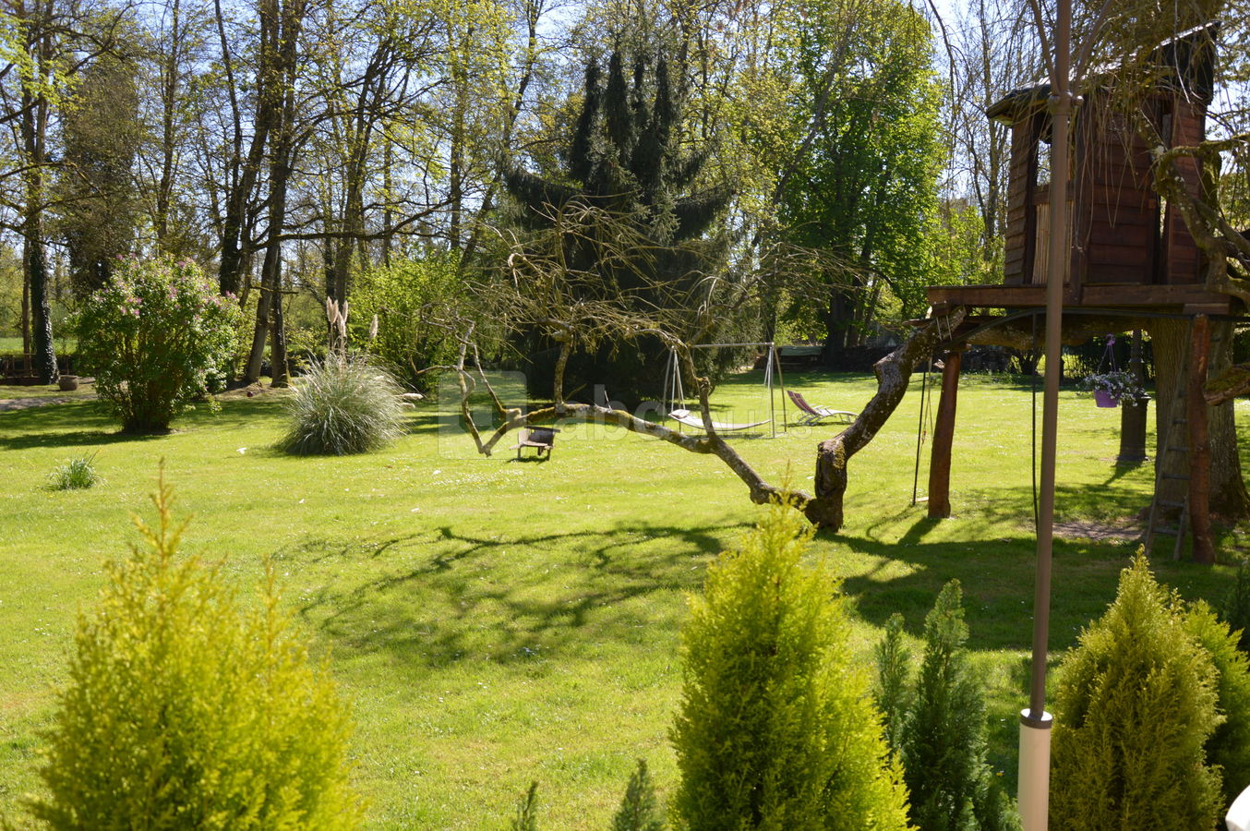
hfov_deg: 59.5
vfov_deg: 41.6
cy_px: 416
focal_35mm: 32
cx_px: 625
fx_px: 1093
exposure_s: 1/160
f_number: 6.3
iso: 100
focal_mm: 21
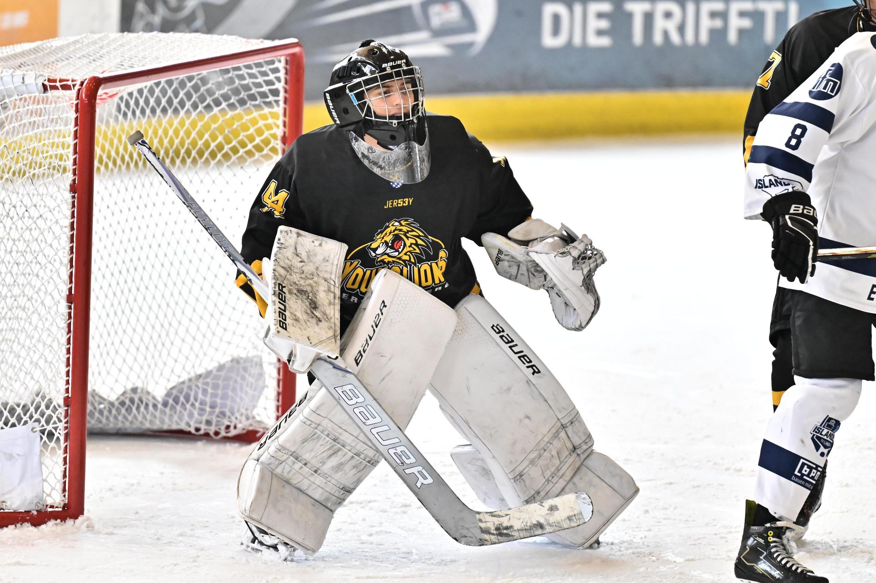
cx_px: 438
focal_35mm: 300
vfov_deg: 4.6
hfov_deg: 6.9
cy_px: 292
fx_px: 7298
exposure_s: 1/1000
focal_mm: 200
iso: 4000
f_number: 2.8
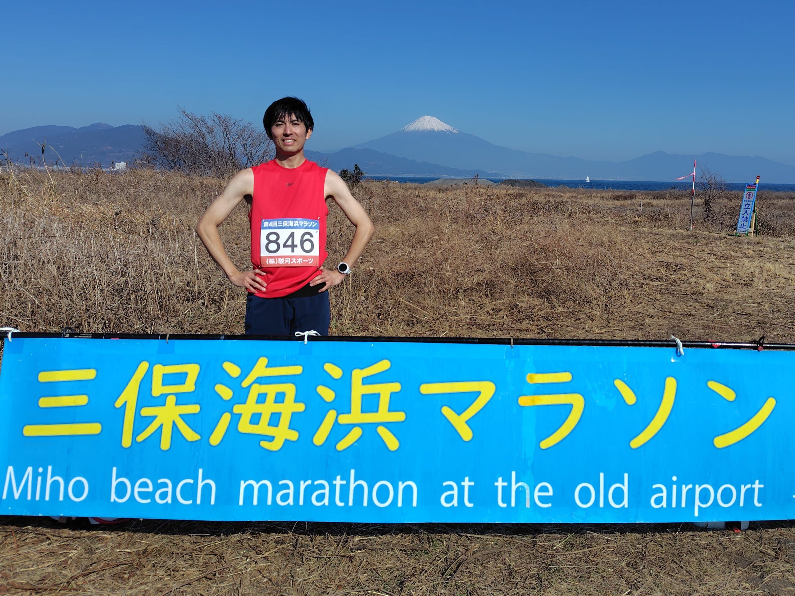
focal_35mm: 23
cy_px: 298
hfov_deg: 73.9
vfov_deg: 58.9
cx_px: 398
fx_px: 528
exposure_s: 1/3300
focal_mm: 5.6
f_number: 1.9
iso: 50
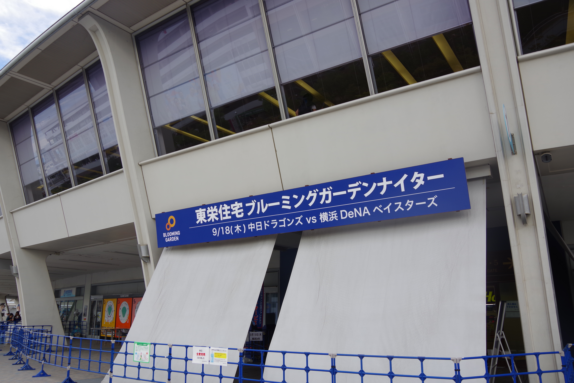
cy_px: 192
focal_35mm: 27
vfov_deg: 47.9
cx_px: 287
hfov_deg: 67.4
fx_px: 430
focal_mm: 18
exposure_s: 1/100
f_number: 8
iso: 100
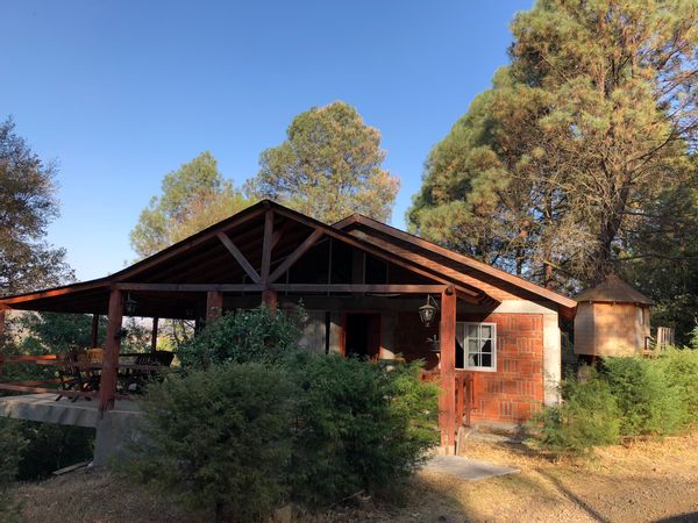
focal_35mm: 28
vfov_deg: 49.7
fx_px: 565
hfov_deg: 63.4
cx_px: 349
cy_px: 262
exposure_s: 1/727
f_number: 1.8
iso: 20
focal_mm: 4
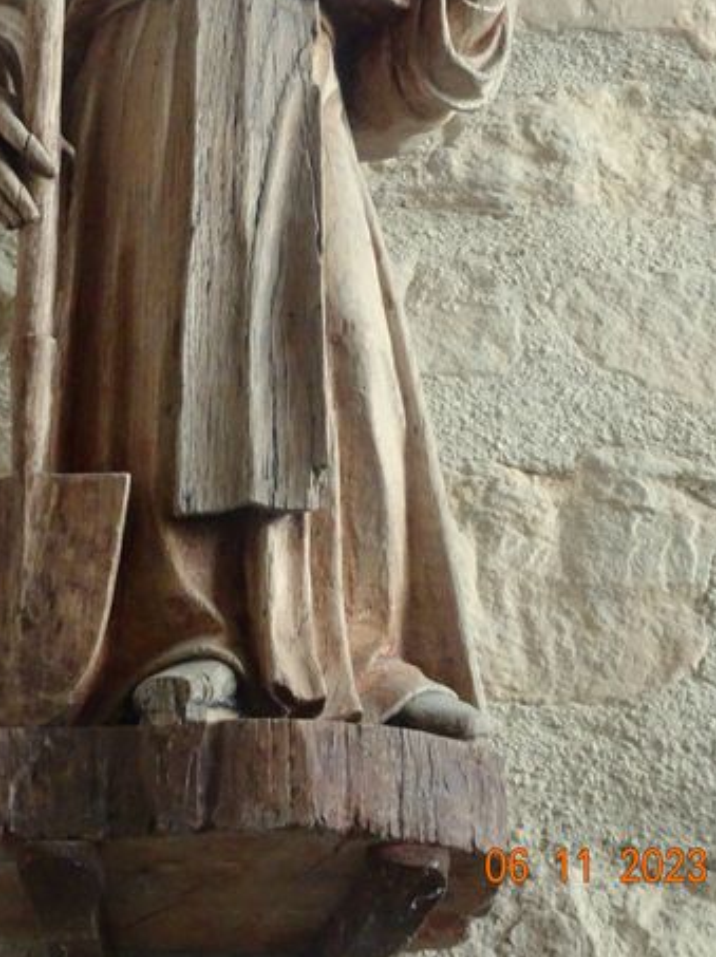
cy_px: 247
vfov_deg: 16.9
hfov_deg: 12.7
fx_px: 3204
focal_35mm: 116
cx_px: 250
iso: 800
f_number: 5
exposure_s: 1/20
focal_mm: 12.87
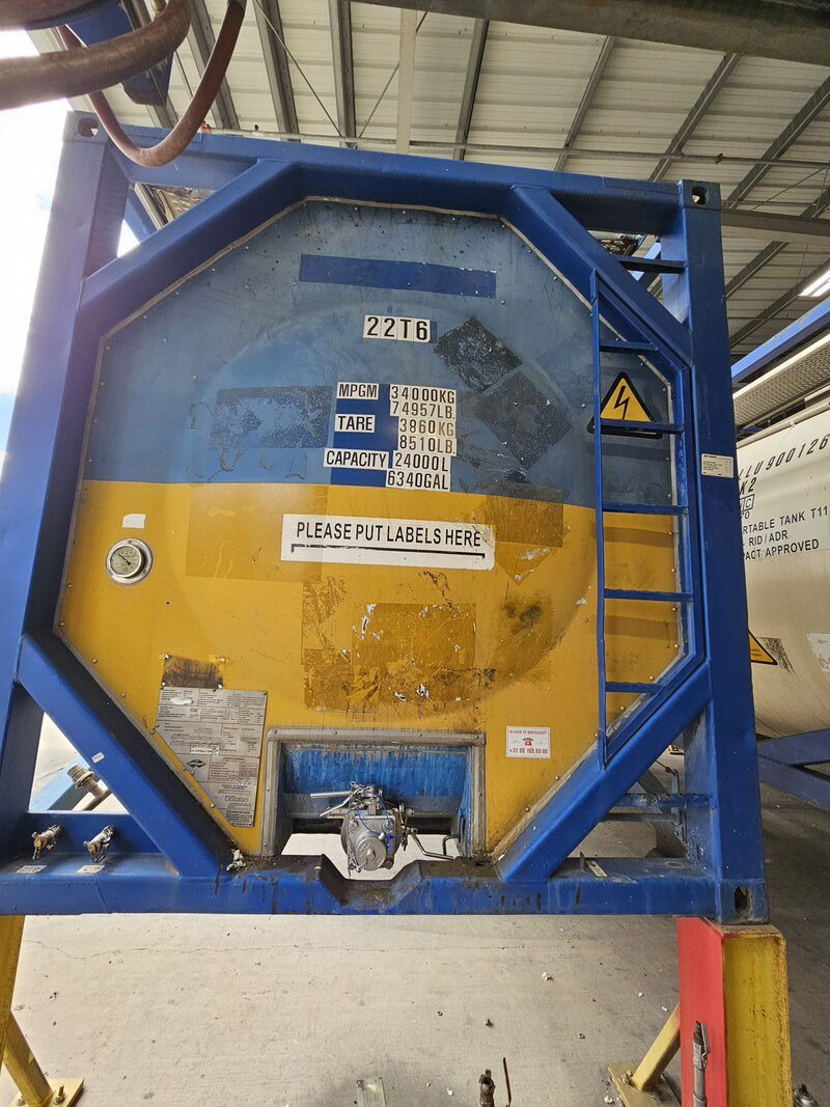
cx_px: 415
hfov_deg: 89.9
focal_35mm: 13
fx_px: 416
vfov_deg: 106.2
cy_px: 554
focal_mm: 2.2
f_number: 2.2
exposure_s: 1/359
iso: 100
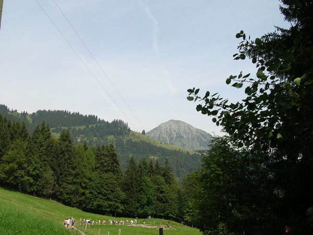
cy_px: 118
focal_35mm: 36
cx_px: 156
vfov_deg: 39.6
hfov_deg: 51.4
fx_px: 325
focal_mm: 6
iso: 50
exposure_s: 1/569
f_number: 3.7
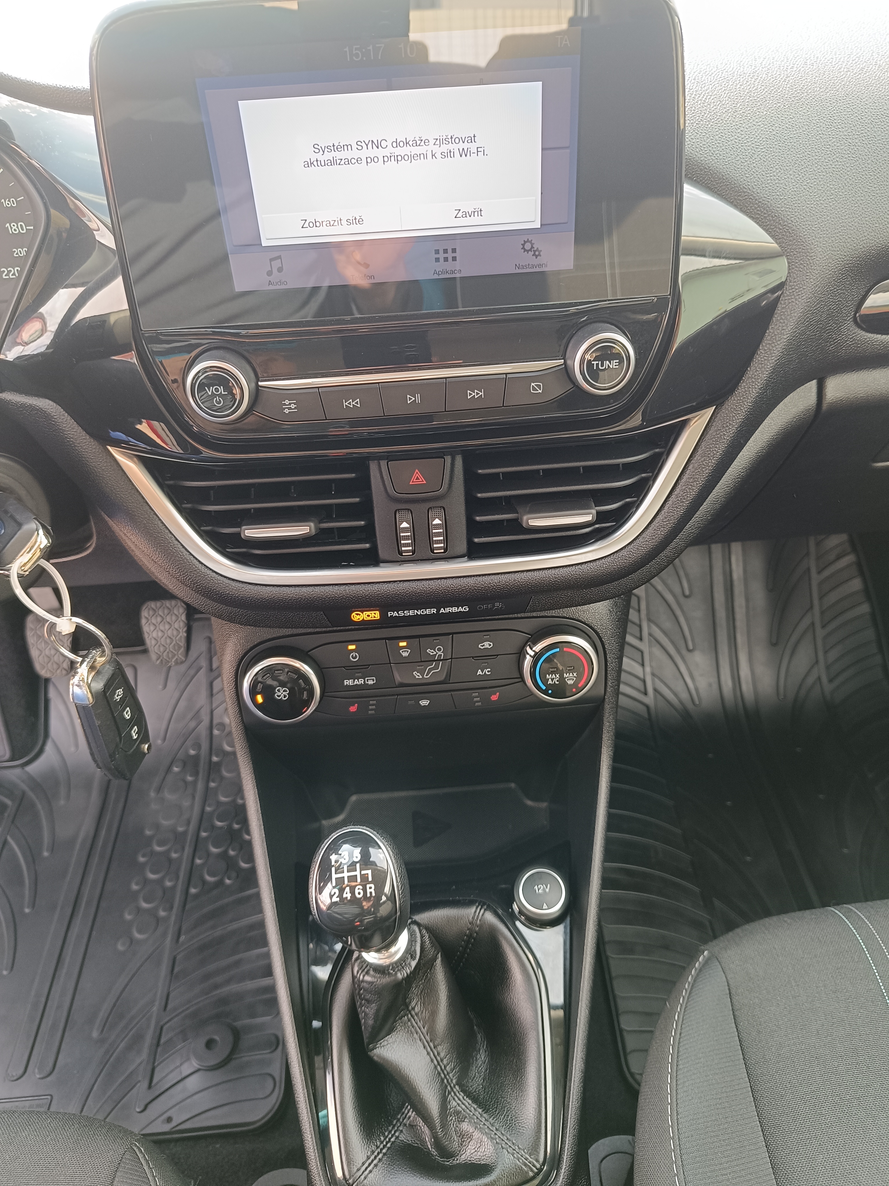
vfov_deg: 71.6
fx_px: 822
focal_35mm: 24
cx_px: 444
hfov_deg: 56.8
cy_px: 593
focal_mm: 5.59
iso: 294
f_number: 1.88
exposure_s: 1/101
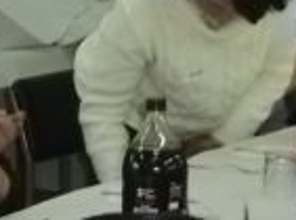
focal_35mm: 255
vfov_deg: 5.8
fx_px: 2175
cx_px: 52
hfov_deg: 7.8
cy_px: 36
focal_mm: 9.8
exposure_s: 1/60
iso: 400
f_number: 4.2
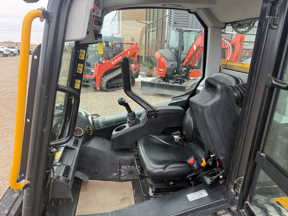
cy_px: 108
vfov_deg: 56.8
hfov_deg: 71.6
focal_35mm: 24
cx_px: 144
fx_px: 200
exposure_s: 1/222
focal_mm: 6.76
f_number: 1.78
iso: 125
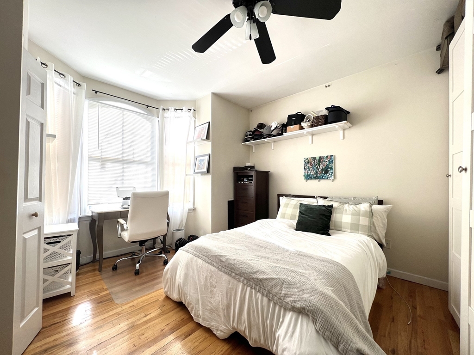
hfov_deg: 106.2
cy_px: 178
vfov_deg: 89.9
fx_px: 178
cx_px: 237
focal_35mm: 13
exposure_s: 1/99
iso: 32
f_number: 1.8
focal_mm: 1.57
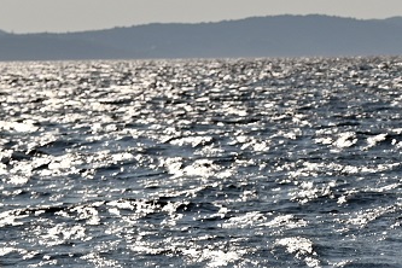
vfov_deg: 4.3
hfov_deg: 6.5
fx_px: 3517
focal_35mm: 315
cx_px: 528
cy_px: -63
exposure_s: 1/8000
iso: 180
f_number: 4.5
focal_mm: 70
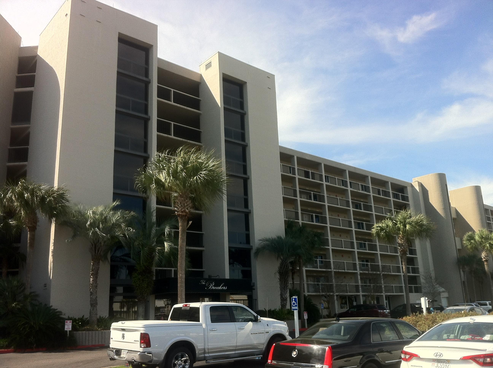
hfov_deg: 52.7
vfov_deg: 40.6
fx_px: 498
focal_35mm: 35
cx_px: 246
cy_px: 184
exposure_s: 1/1040
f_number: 2.8
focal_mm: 3.85
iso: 80
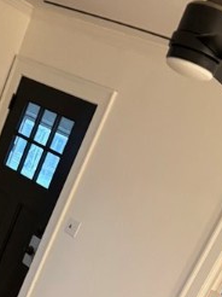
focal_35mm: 75
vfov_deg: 22.2
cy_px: 425
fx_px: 642
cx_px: 7
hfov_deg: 19.1
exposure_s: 1/60
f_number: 1.78
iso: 640
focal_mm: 6.76
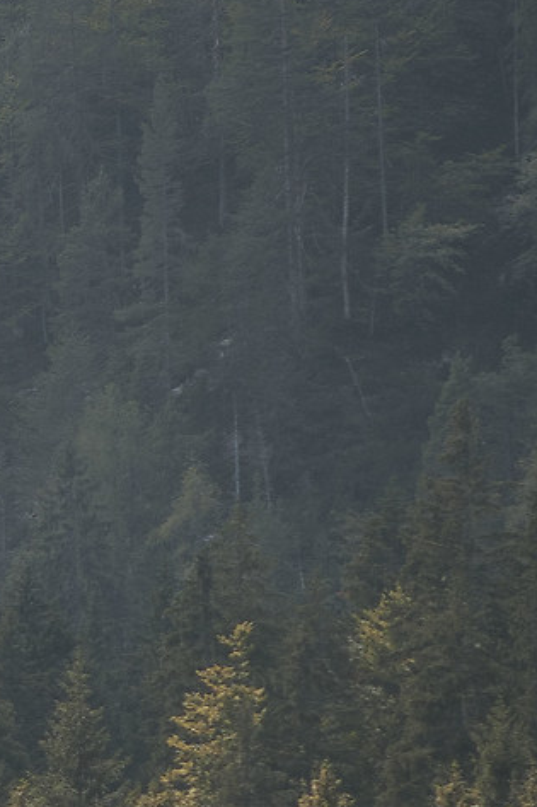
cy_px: 836
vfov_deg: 2.9
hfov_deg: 1.9
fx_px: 15897
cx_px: -609
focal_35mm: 710
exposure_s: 1/250
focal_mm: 140
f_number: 4.5
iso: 50
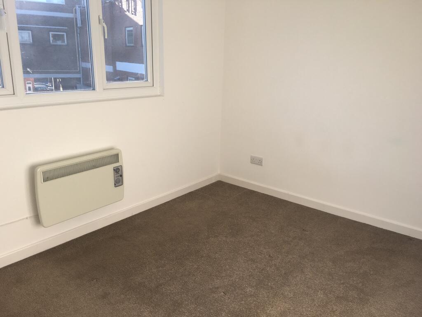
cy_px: 158
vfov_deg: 48.2
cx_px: 211
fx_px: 354
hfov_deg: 61.7
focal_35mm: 29
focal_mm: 4.15
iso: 25
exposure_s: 1/263
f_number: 2.2
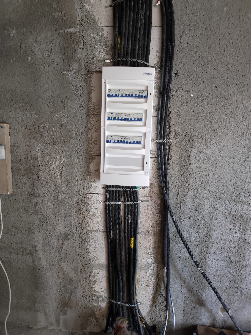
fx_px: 242
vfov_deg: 69.4
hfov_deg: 54.8
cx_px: 126
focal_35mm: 25
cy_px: 168
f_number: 1.79
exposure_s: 1/33
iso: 1712
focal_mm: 4.7
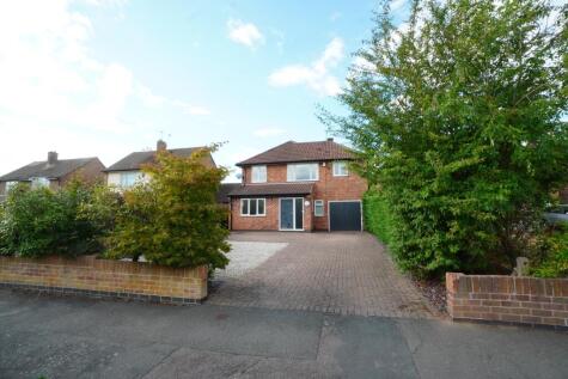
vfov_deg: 72.1
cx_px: 284
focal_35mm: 16
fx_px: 260
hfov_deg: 95.0
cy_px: 190
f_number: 14
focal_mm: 11
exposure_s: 1/80
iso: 400
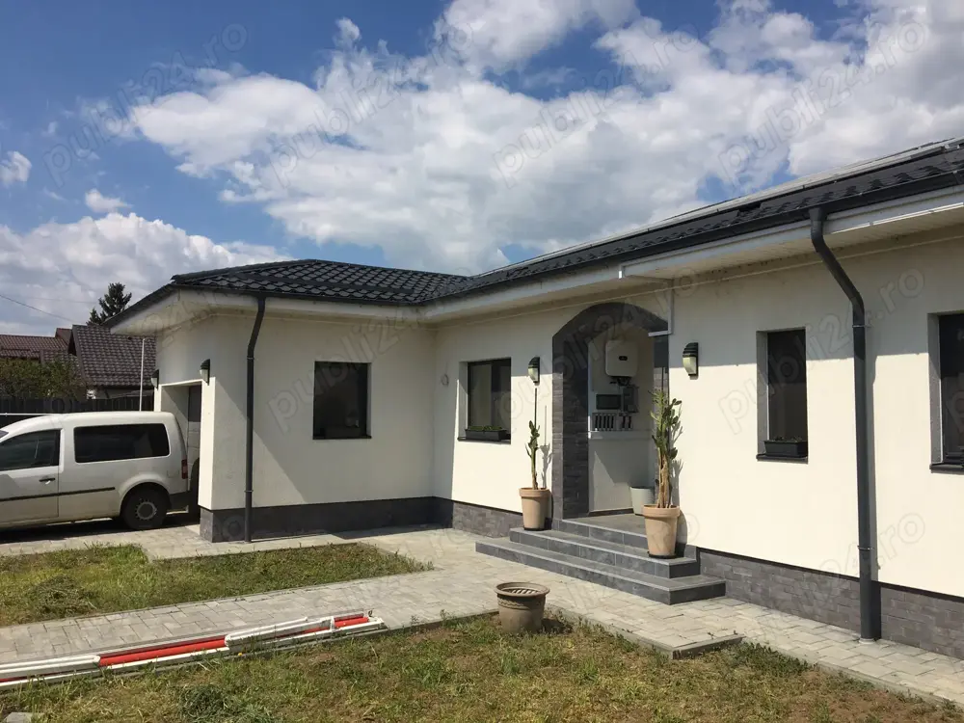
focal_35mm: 29
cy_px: 362
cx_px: 482
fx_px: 808
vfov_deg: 48.2
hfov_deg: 61.7
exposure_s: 1/3497
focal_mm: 4.15
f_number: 2.2
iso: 25
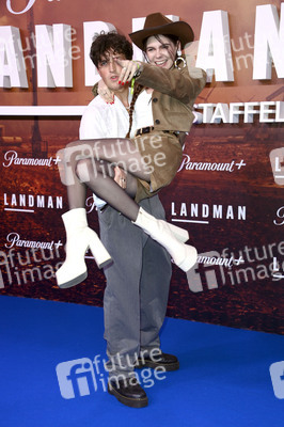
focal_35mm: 62
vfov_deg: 32.4
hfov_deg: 21.9
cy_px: 214
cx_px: 142
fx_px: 735
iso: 640
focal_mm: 62
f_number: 5.6
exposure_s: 1/250
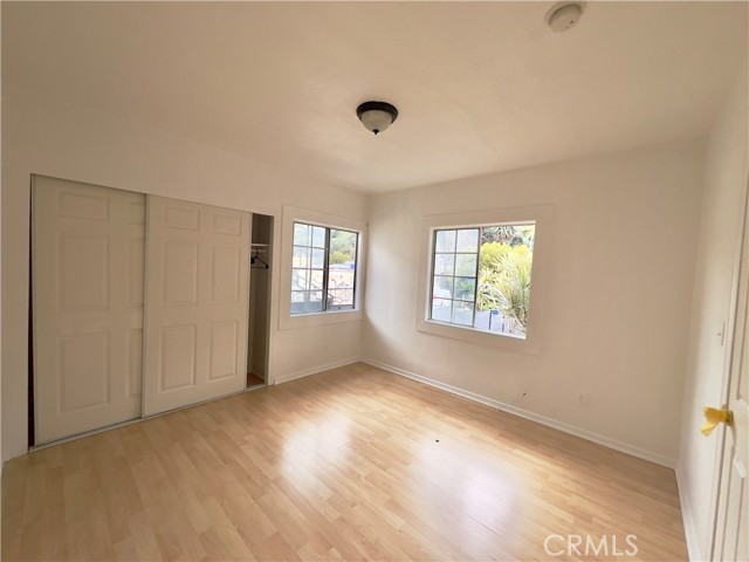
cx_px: 374
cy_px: 281
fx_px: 281
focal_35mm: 13
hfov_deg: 106.2
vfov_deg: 89.9
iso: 32
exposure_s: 1/165
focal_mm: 1.57
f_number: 1.8
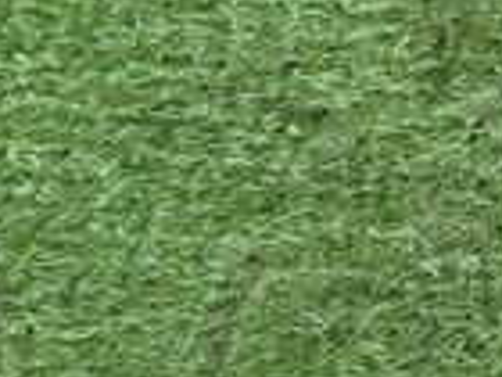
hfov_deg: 13.3
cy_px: -381
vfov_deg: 10.0
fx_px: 1987
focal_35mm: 137
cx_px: 825
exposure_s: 1/40
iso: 320
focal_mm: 5.79
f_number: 2.4
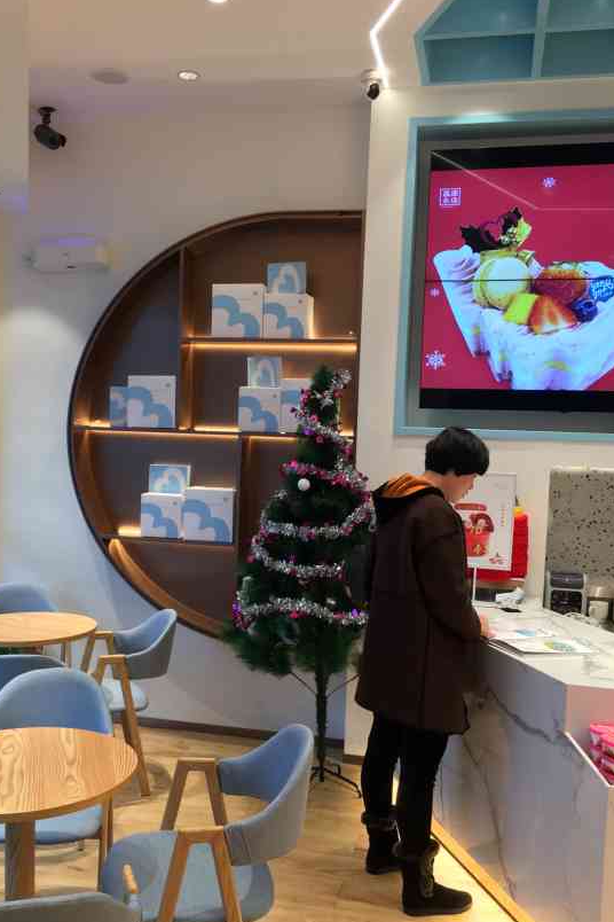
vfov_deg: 54.3
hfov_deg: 37.8
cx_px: 276
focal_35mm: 35
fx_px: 895
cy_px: 511
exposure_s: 1/50
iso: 32
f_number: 2.2
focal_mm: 4.15
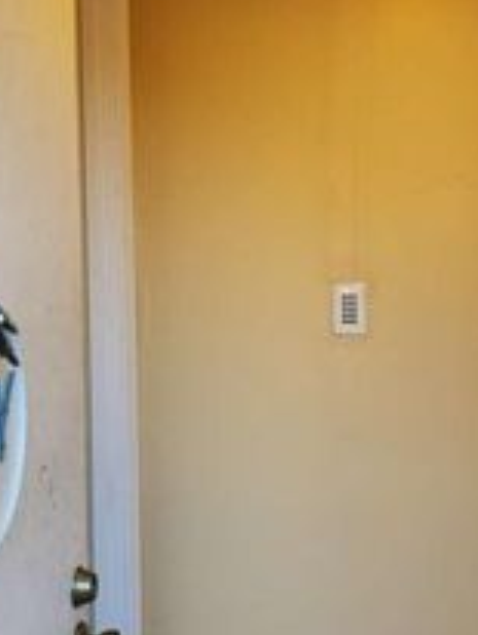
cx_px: 231
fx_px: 1158
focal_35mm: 63
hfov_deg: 23.3
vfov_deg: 30.6
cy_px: 378
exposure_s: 1/120
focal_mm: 4.3
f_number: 2.4
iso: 80
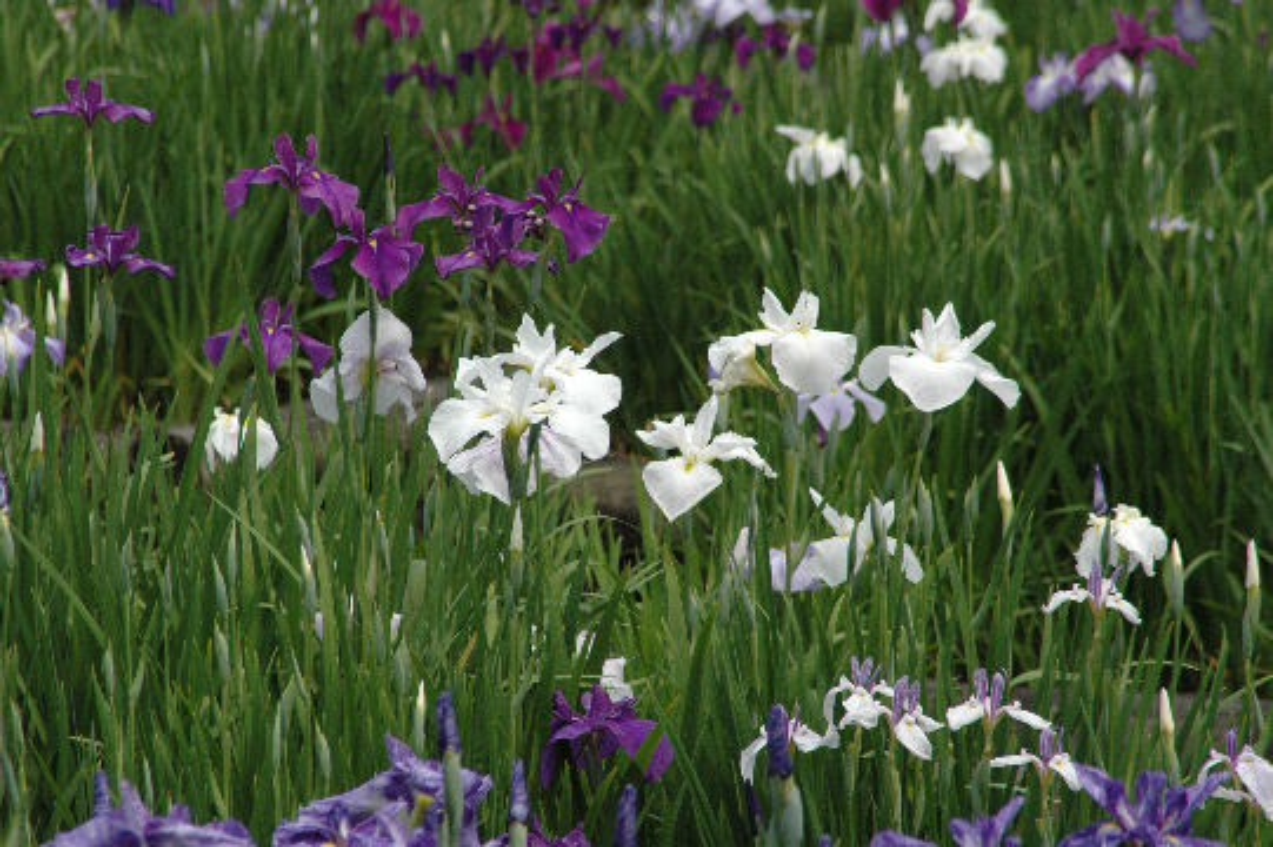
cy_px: 424
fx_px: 10601
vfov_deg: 4.6
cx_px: 636
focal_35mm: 300
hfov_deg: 6.9
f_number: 9
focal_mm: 200
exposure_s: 1/1000
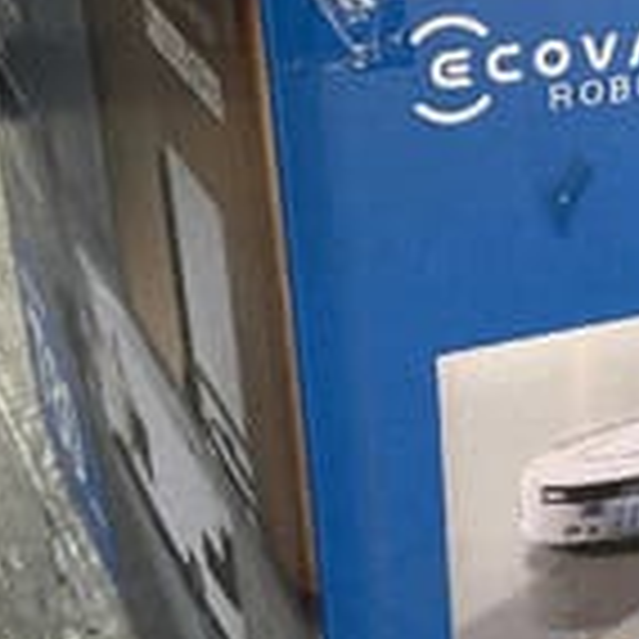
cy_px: 434
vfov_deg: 19.2
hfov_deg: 18.1
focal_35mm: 90
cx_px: 810
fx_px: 1880
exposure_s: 1/50
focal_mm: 3
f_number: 1.8
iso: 80
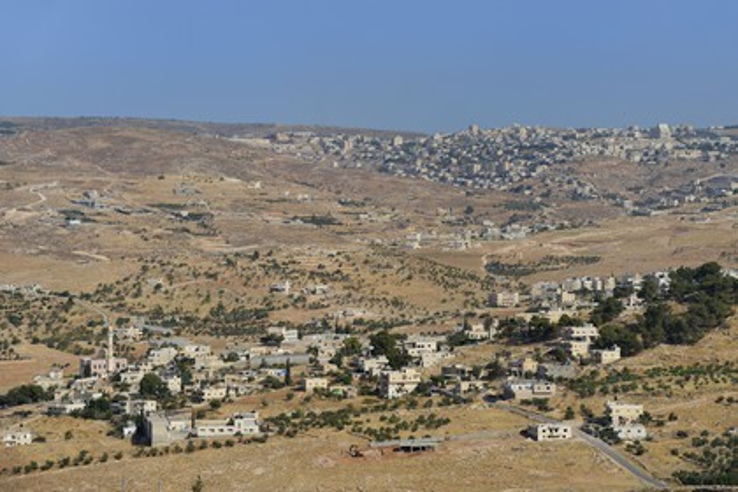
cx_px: 369
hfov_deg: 15.2
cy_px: 246
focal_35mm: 135
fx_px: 2767
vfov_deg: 10.2
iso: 200
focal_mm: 135
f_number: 9
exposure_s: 1/800
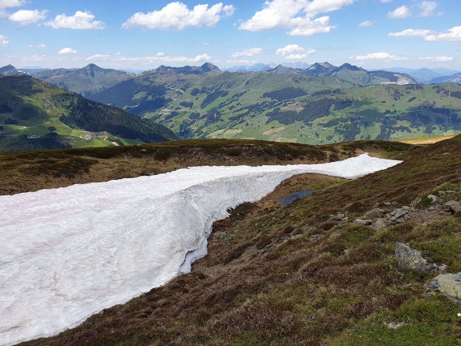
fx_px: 346
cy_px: 173
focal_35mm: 26
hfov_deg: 67.3
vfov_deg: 53.1
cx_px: 230
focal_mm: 4.3
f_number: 2.4
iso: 50
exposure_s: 1/1374
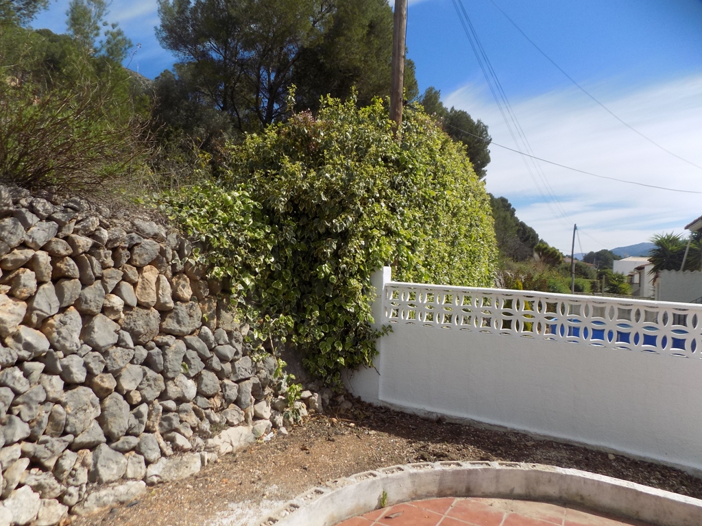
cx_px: 351
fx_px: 466
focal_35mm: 23
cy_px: 263
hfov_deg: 73.9
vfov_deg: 58.9
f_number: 3.1
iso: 80
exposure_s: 1/1500
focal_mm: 4
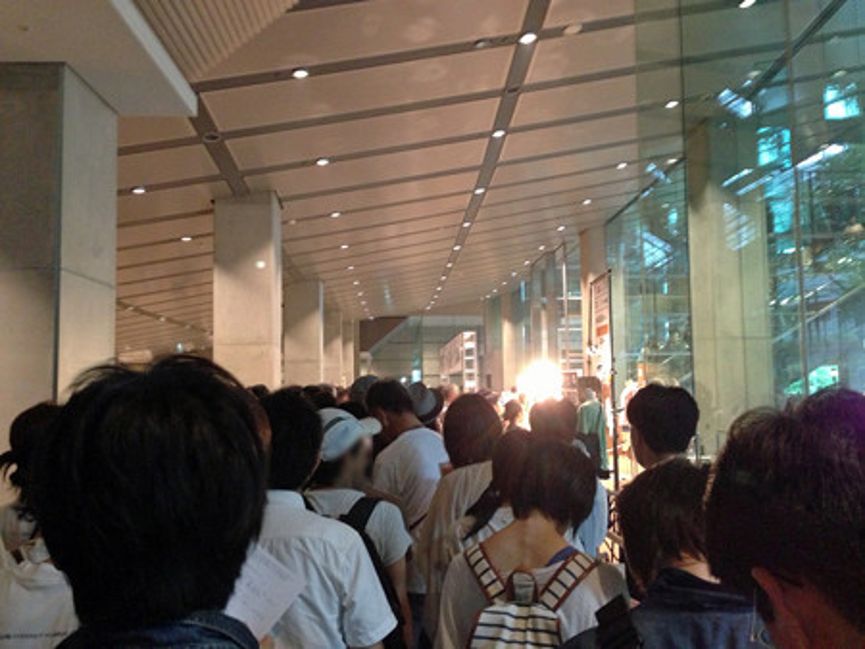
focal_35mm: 33
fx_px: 825
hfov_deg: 55.3
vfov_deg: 43.0
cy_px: 324
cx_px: 432
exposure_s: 1/15
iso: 500
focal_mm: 4.13
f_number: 2.4
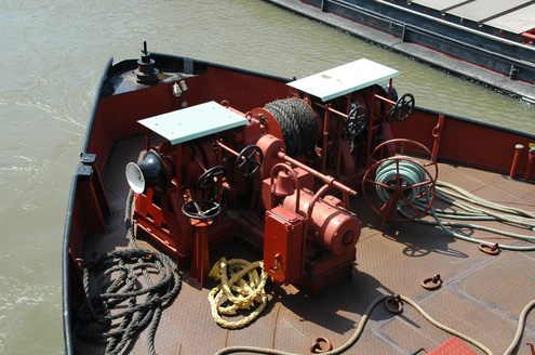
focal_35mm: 51
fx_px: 756
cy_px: 178
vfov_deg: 26.4
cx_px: 268
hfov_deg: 38.9
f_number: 10
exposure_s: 1/200
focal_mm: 34
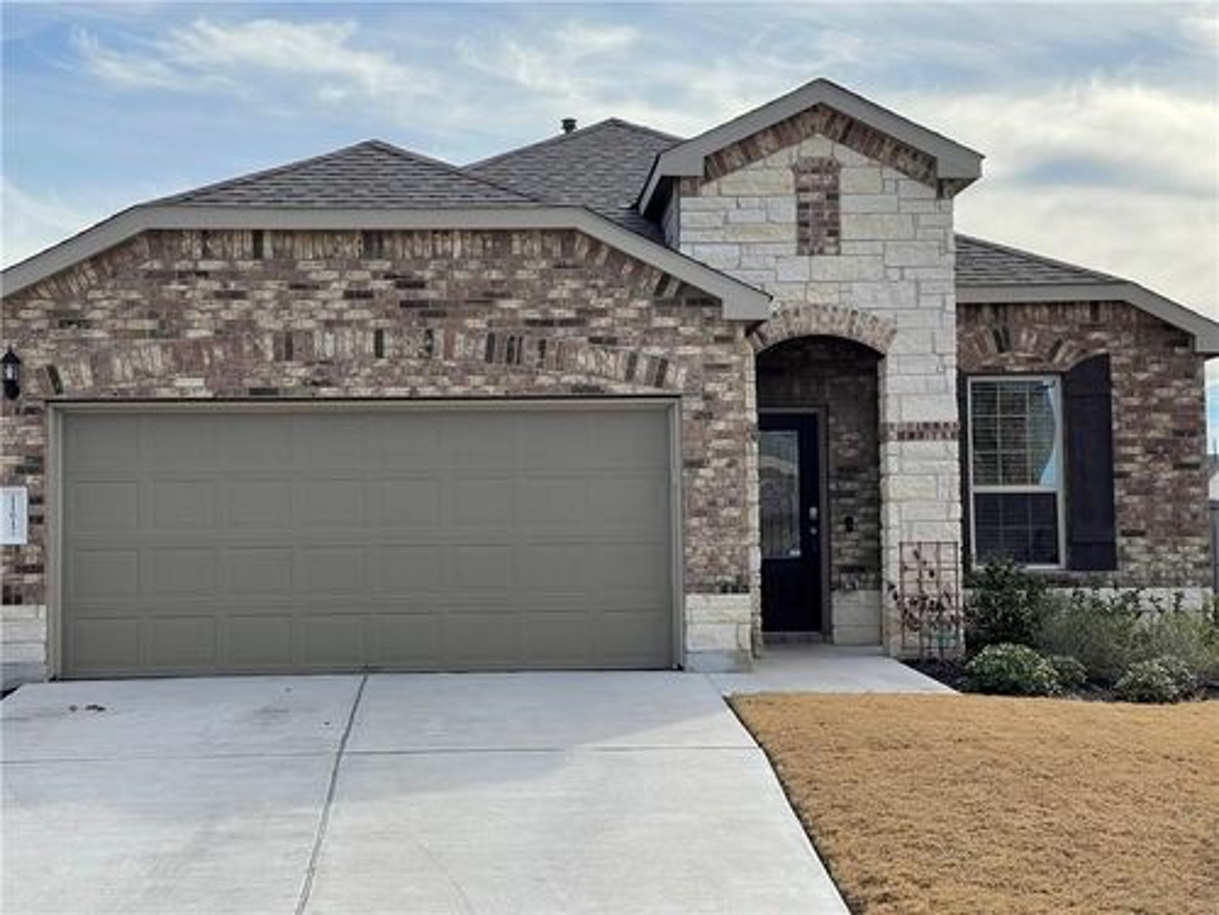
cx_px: 610
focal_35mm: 64
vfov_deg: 22.9
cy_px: 458
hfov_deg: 30.3
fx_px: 2254
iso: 20
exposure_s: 1/1357
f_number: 2.2
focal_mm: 7.5
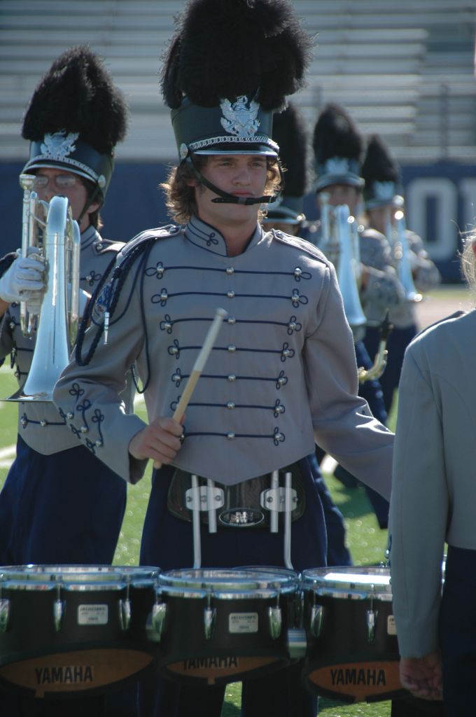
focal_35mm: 300
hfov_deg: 4.6
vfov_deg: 6.9
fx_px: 5966
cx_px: 238
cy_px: 358
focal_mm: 200
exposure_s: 1/400
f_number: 5.6
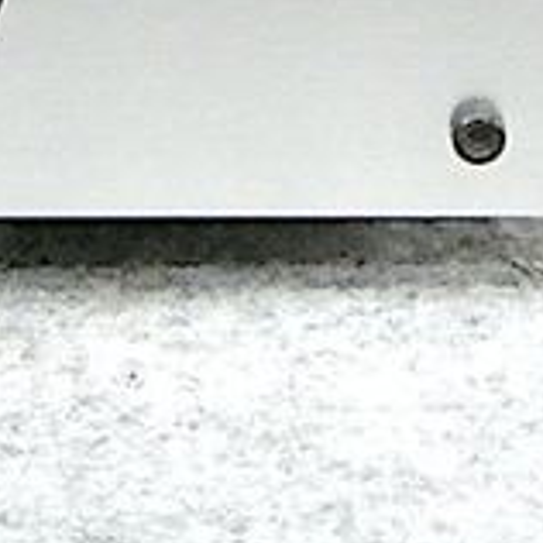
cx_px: -186
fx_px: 8590
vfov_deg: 3.6
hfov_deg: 3.6
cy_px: -674
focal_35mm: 484
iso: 1600
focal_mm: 16.1
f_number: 4.9
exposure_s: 1/60
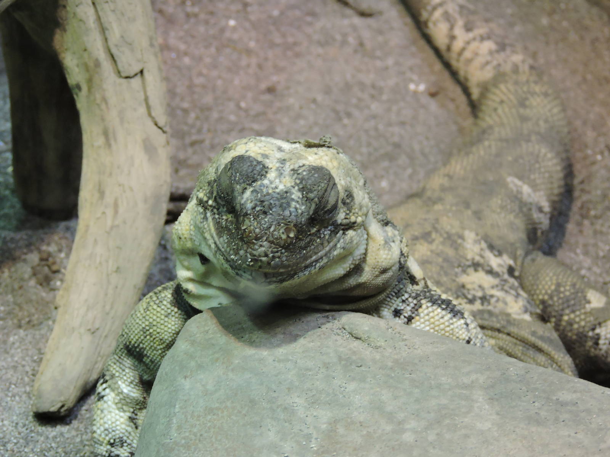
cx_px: 305
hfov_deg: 8.8
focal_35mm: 225
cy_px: 228
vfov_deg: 6.6
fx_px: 3965
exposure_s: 1/50
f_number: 4.6
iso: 720
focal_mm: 40.1
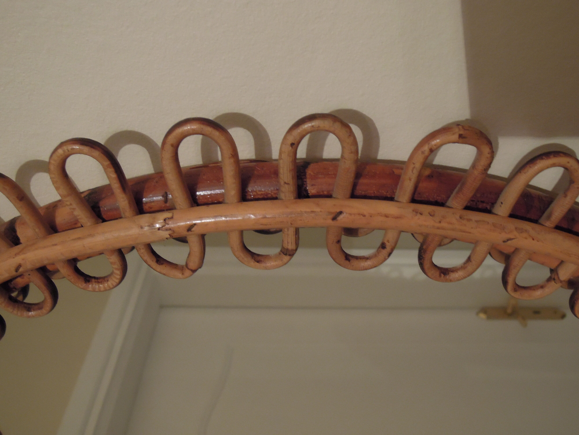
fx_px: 585
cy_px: 218
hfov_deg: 52.6
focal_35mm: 35
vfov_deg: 40.7
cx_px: 290
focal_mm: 6.3
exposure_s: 1/13
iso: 640
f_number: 3.2
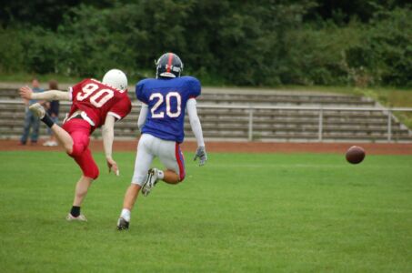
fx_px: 3340
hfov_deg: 7.1
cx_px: 206
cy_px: 136
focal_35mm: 292
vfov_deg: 4.7
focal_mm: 195
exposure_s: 1/500
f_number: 5
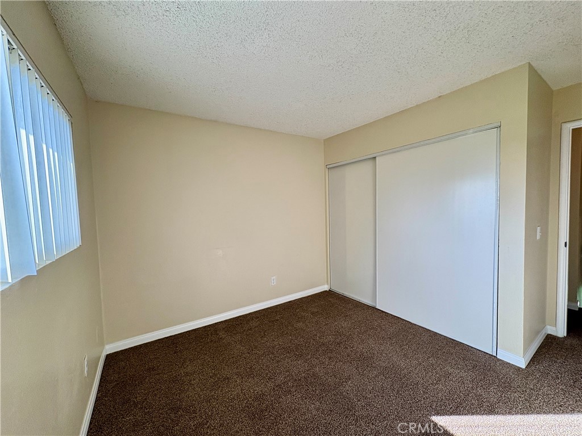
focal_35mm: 14
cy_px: 218
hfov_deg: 102.1
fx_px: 235
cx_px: 291
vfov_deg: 85.7
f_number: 2.2
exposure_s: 1/99
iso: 100
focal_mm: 2.22
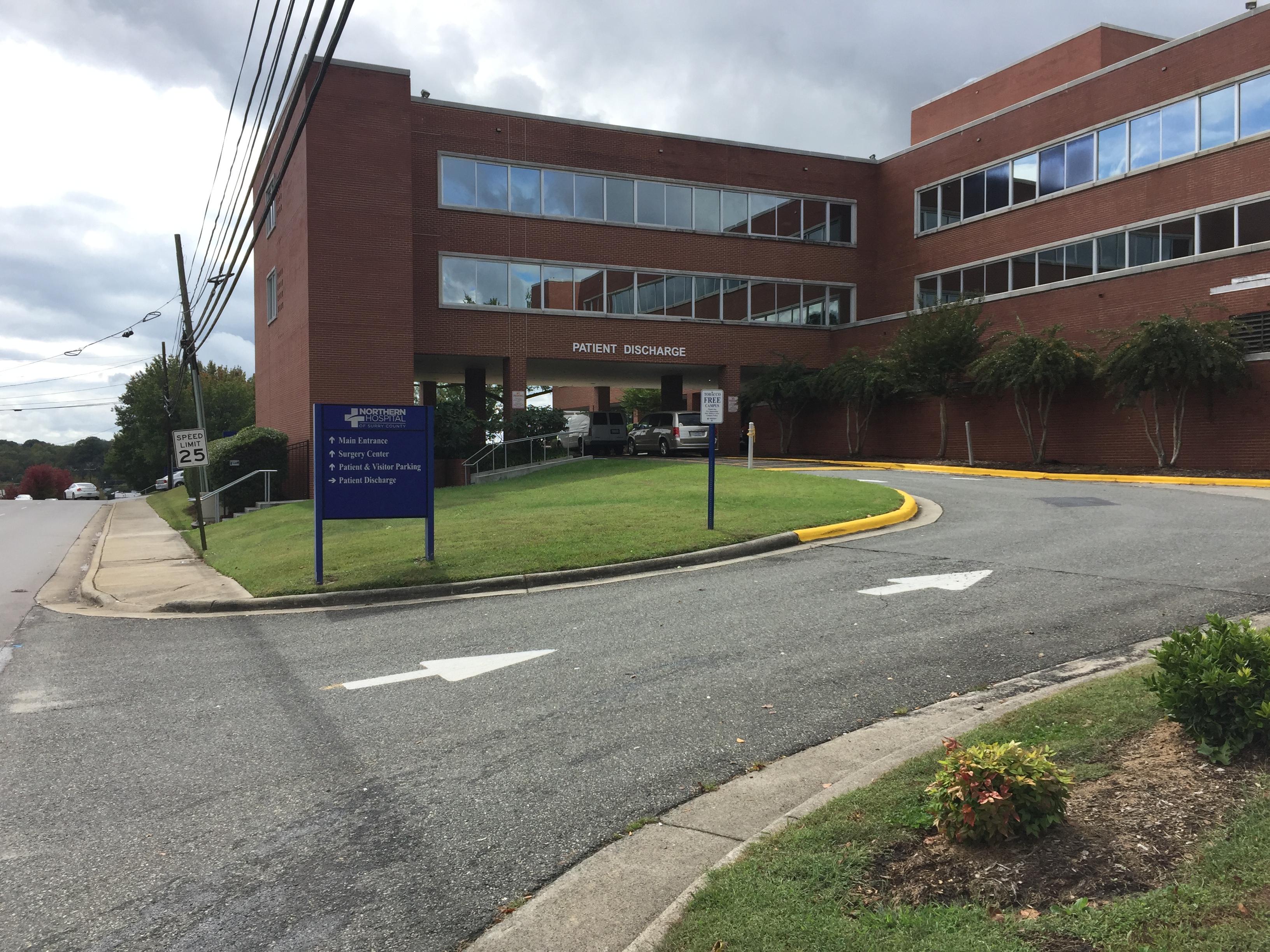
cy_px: 476
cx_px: 635
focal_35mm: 29
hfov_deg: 61.7
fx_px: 1064
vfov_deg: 48.2
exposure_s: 1/1276
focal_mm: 4.15
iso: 32
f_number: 2.2
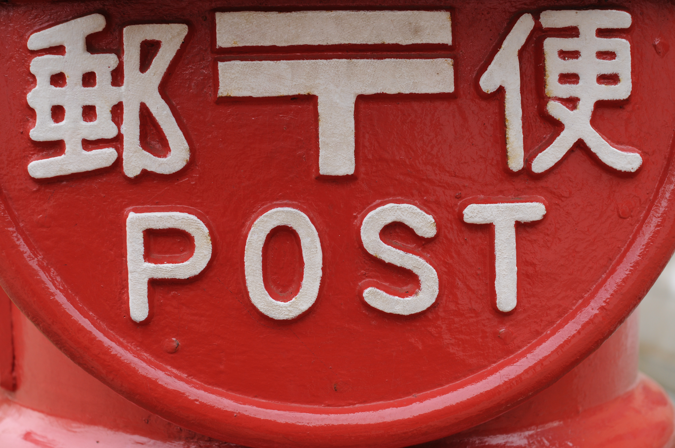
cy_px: 224
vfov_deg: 29.8
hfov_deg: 43.7
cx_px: 338
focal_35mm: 45
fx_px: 843
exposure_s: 1/50
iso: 200
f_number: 5.6
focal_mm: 30
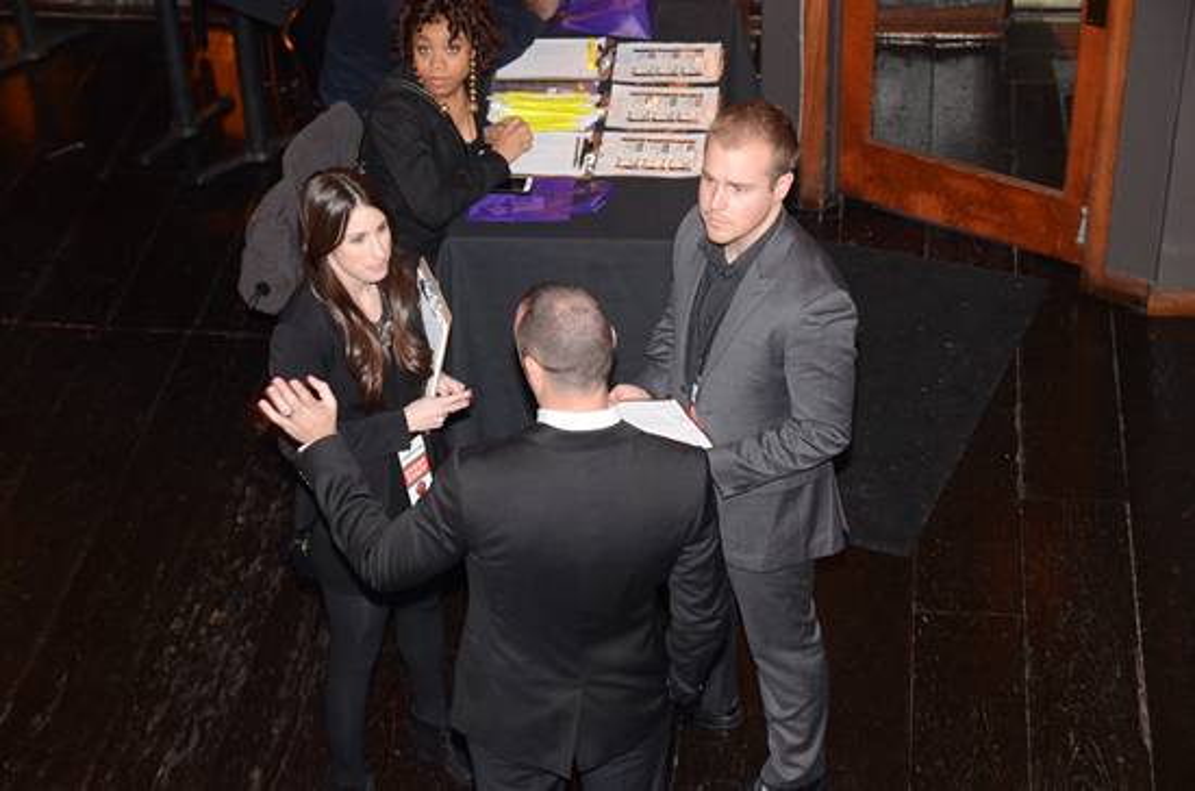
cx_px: 598
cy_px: 396
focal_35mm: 75
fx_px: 2484
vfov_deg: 18.1
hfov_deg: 27.1
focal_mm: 50
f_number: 4.5
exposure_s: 1/20
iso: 1250
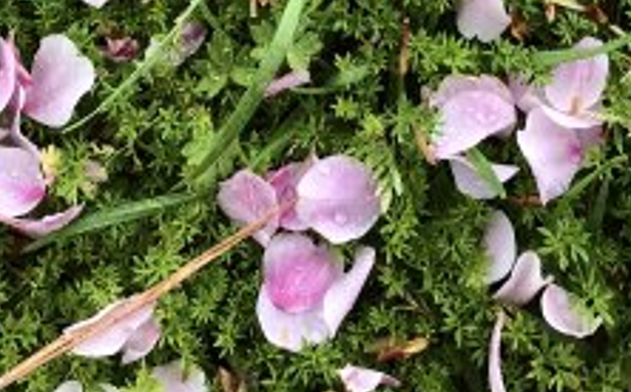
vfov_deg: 13.1
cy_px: -454
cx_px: 288
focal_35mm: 82
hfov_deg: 25.3
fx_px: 1408
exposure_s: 1/30
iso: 32
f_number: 1.8
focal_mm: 4
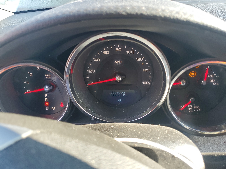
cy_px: 84
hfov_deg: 67.3
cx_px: 113
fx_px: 170
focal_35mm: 26
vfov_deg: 53.1
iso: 56
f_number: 1.5
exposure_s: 1/120
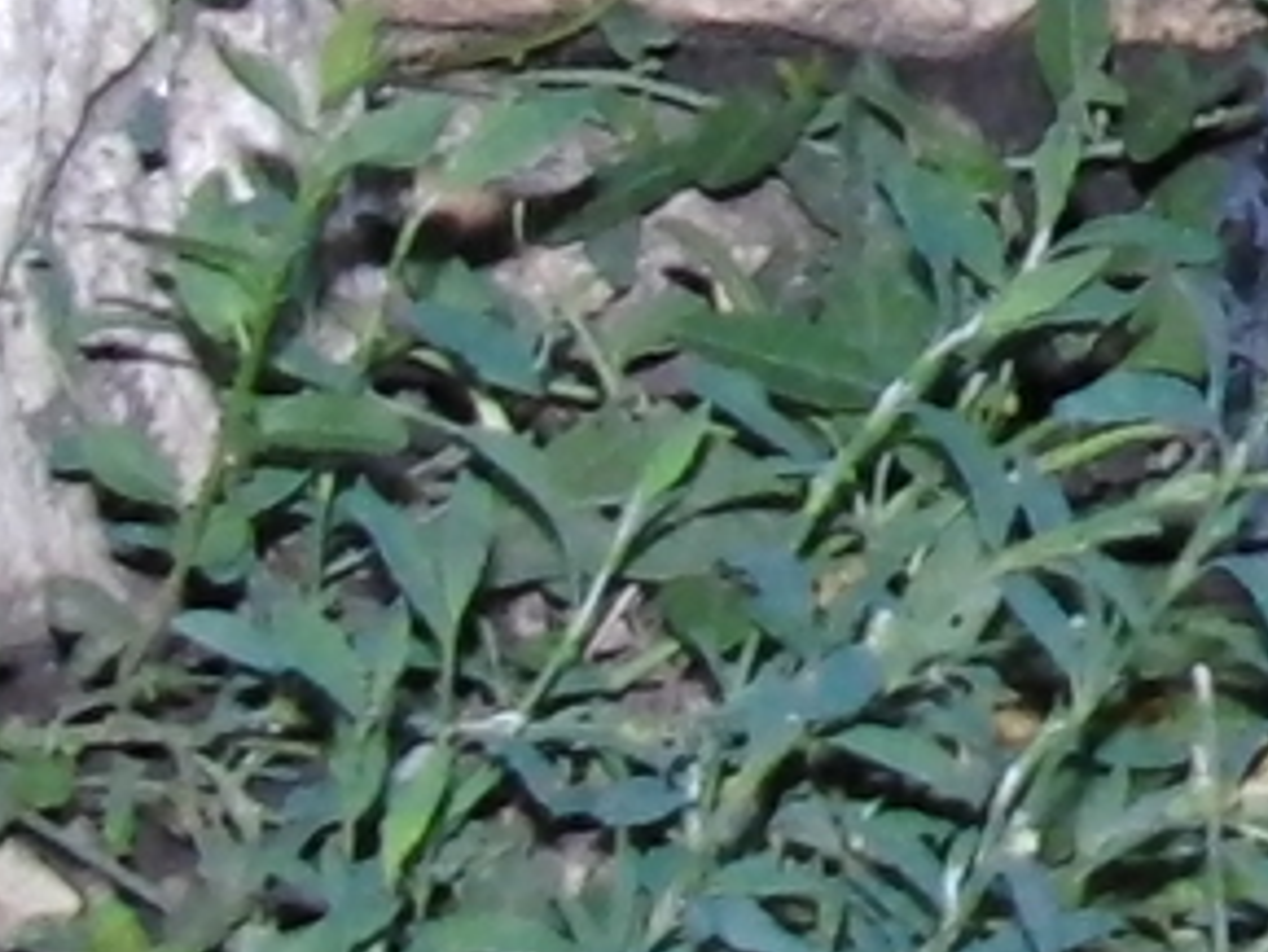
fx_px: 10517
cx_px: 2856
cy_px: -570
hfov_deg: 6.6
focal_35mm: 287
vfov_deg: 5.1
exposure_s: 1/60
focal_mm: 7.3
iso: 400
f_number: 2.7
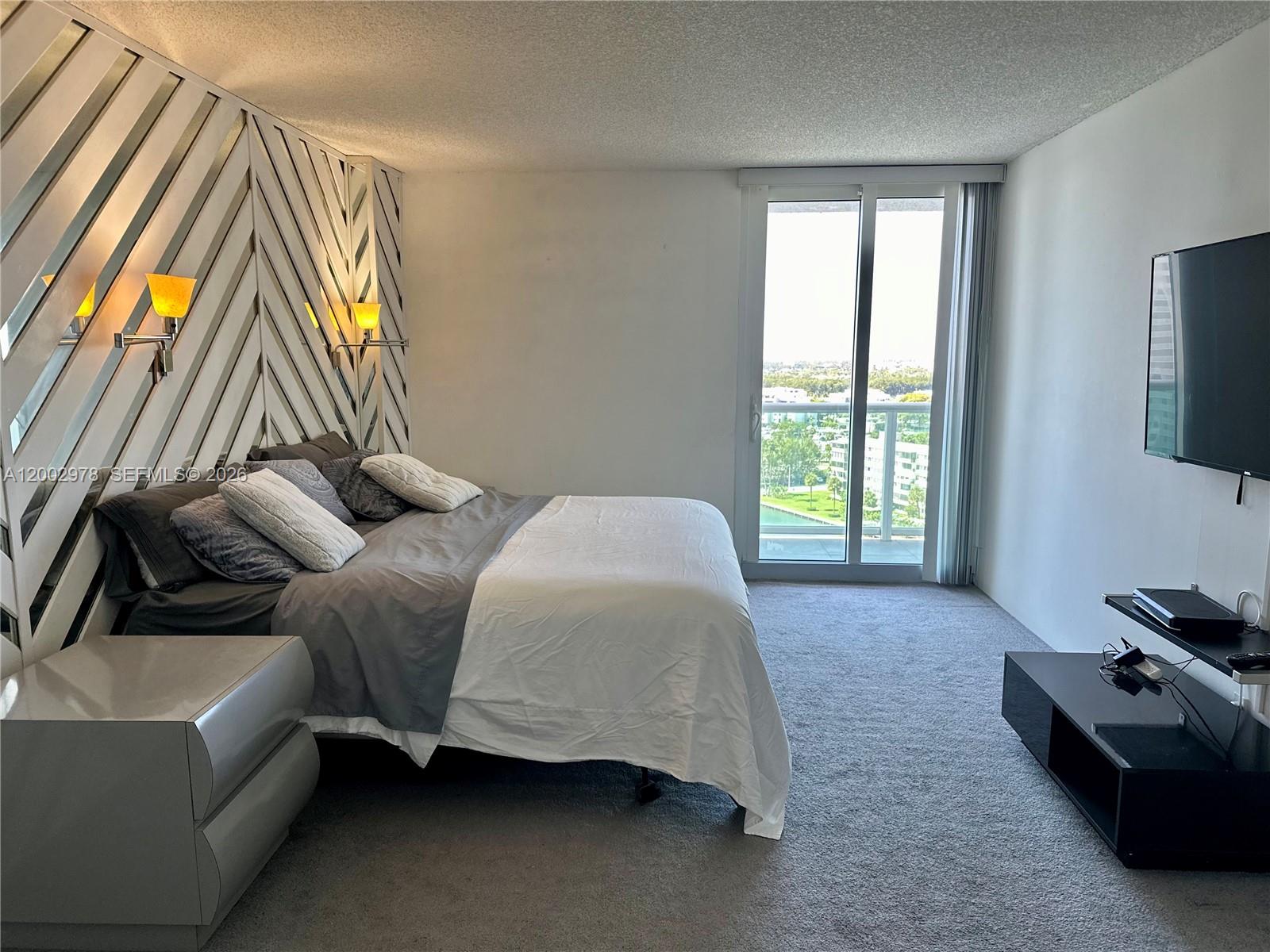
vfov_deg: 56.8
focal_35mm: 24
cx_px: 635
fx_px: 881
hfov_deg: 71.6
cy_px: 476
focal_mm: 6.86
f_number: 1.78
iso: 100
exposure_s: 1/120
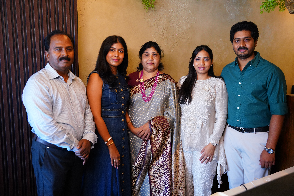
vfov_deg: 39.9
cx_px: 147
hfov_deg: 57.1
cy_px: 98
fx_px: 270
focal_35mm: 33
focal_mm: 33.1
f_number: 3.5
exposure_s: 1/200
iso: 2500
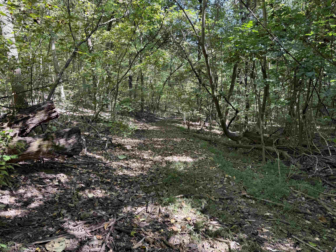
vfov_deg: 56.8
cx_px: 168
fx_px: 233
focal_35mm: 24
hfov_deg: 71.6
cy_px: 126
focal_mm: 6.76
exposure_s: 1/150
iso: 80
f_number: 1.78
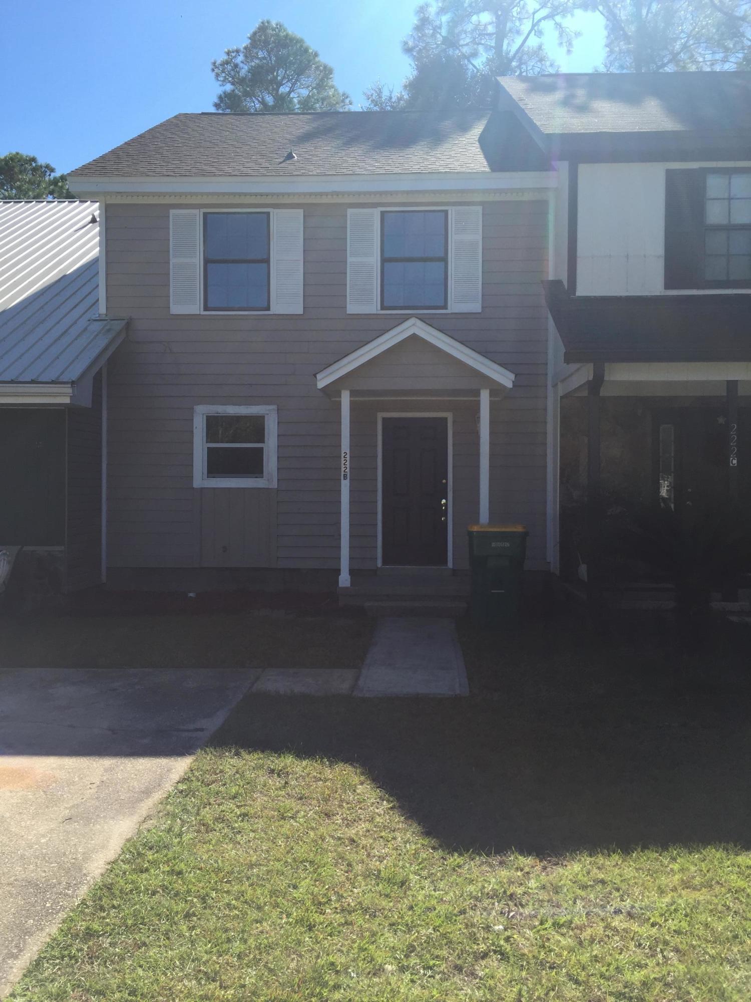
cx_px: 376
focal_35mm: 29
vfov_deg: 61.7
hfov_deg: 48.2
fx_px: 839
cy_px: 501
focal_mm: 4.15
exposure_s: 1/1364
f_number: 2.2
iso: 32
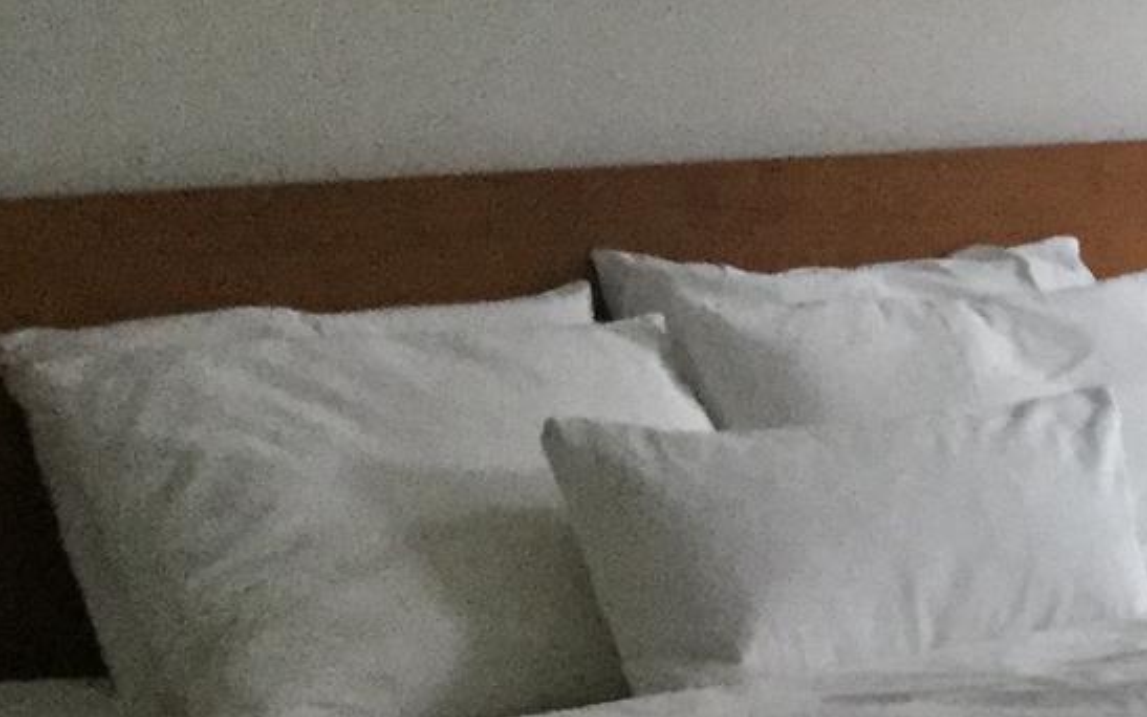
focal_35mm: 123
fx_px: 3845
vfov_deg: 10.6
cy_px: 618
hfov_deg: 15.1
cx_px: 1963
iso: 160
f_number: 2.4
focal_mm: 3.3
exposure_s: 1/30
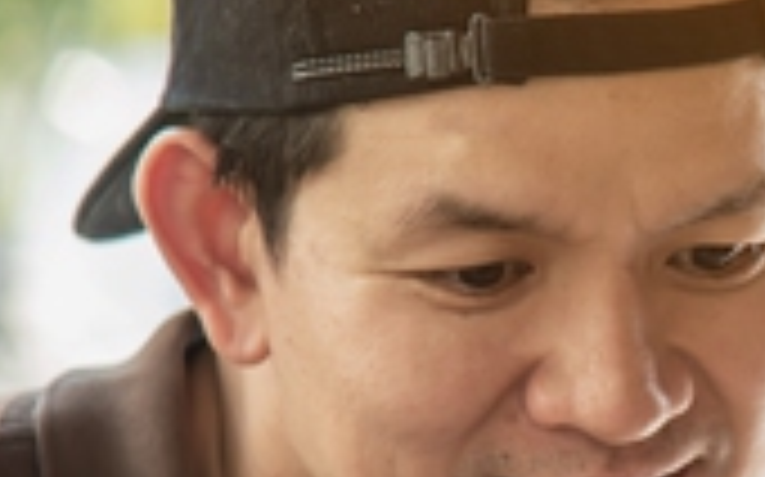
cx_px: 1238
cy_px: 439
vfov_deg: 2.8
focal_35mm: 460
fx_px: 9584
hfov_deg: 4.5
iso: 400
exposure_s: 1/200
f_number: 4
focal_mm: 120
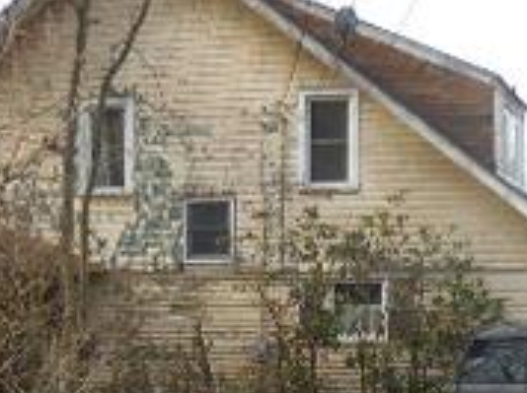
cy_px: 328
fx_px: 1368
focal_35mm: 90
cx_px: 311
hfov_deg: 21.8
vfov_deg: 16.2
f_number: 3.3
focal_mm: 4.5
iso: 125
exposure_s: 1/400
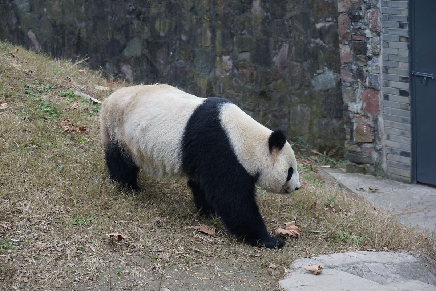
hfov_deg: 22.6
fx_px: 1091
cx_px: 218
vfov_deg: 15.2
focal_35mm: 90
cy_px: 146
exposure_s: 1/90
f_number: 5.6
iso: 500
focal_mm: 60
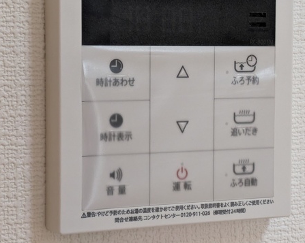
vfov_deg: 14.4
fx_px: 965
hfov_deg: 17.9
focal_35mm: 107
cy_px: 101
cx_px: 188
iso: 159
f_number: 1.89
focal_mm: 5.43
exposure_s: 1/120
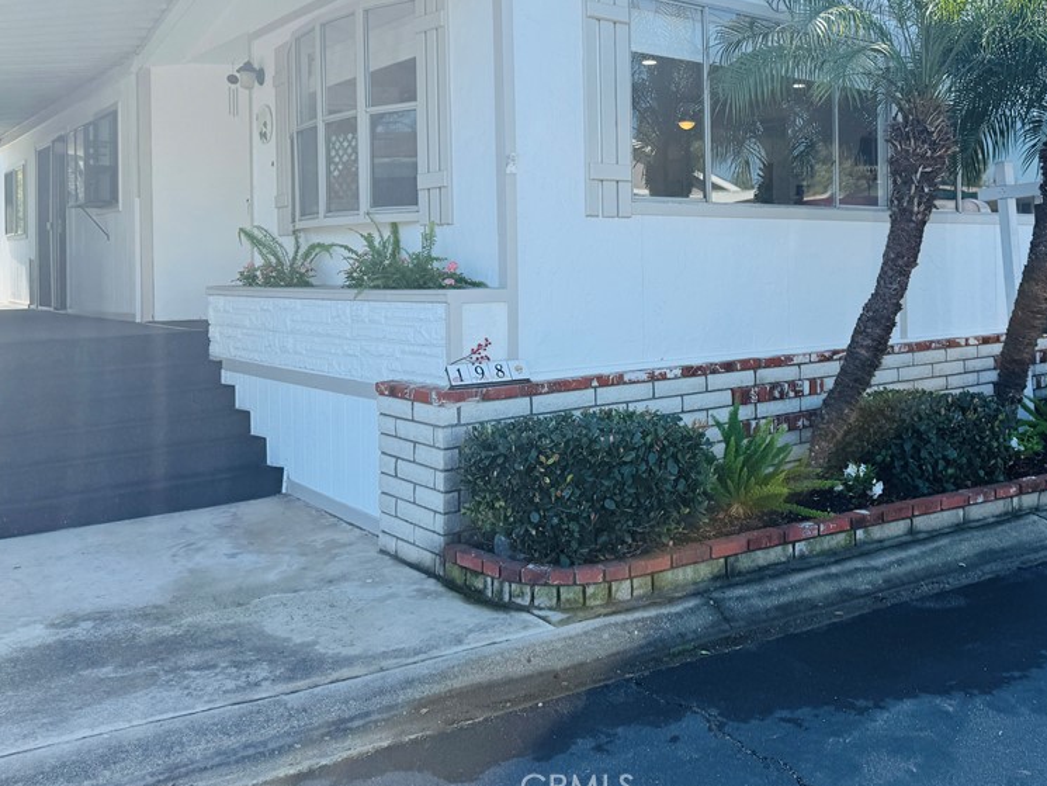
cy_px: 267
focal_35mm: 33
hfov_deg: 54.4
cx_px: 686
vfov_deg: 42.4
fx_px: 998
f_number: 1.78
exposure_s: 1/1949
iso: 100
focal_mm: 6.76
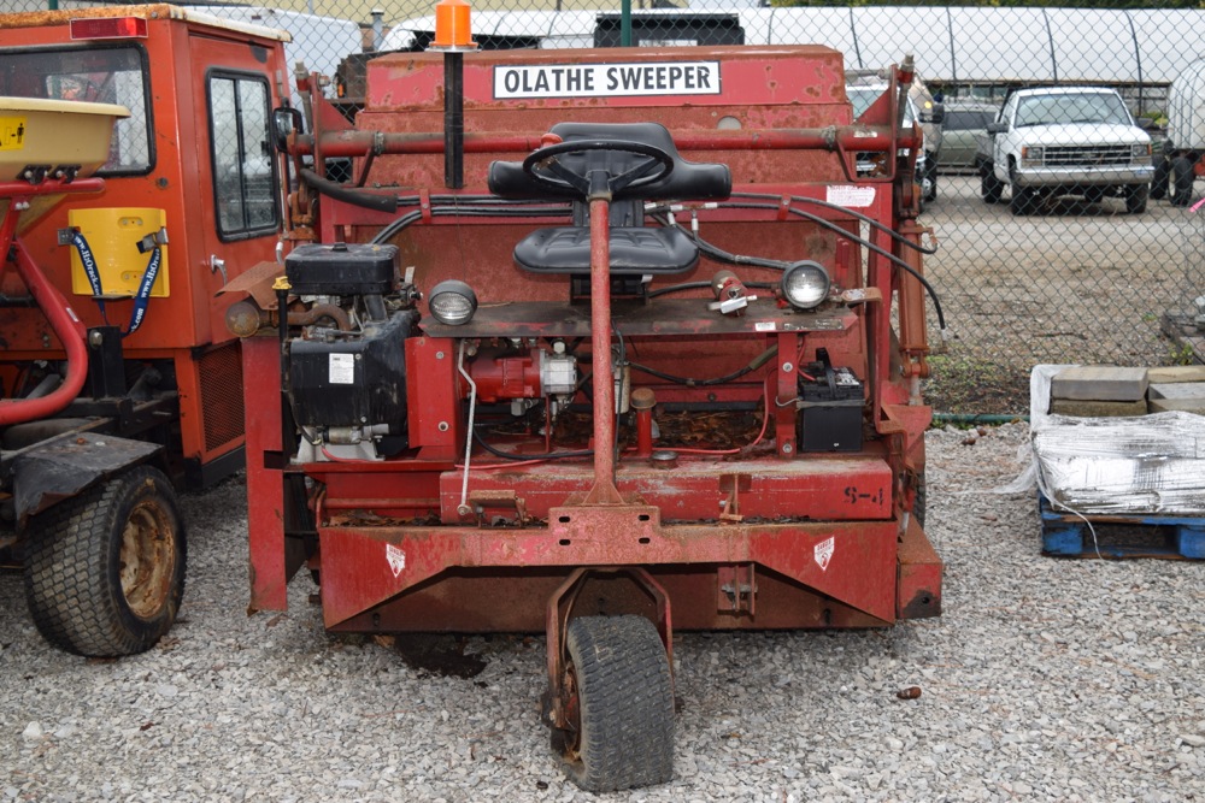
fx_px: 1506
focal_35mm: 45
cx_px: 602
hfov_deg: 43.6
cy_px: 402
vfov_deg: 29.9
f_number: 5.6
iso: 100
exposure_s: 1/125
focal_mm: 30
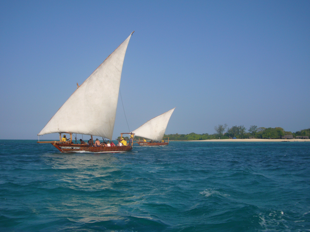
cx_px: 155
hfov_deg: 44.8
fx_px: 376
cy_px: 116
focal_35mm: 42
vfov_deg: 34.3
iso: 80
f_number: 7.1
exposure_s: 1/400
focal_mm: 6.9
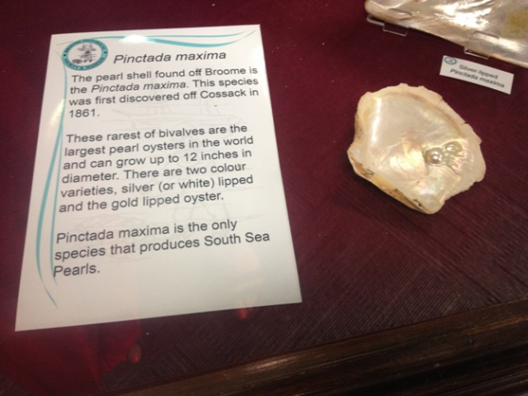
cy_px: 198
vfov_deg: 40.7
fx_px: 534
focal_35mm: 35
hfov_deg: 52.6
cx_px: 264
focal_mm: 4.28
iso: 125
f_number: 2.4
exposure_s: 1/20
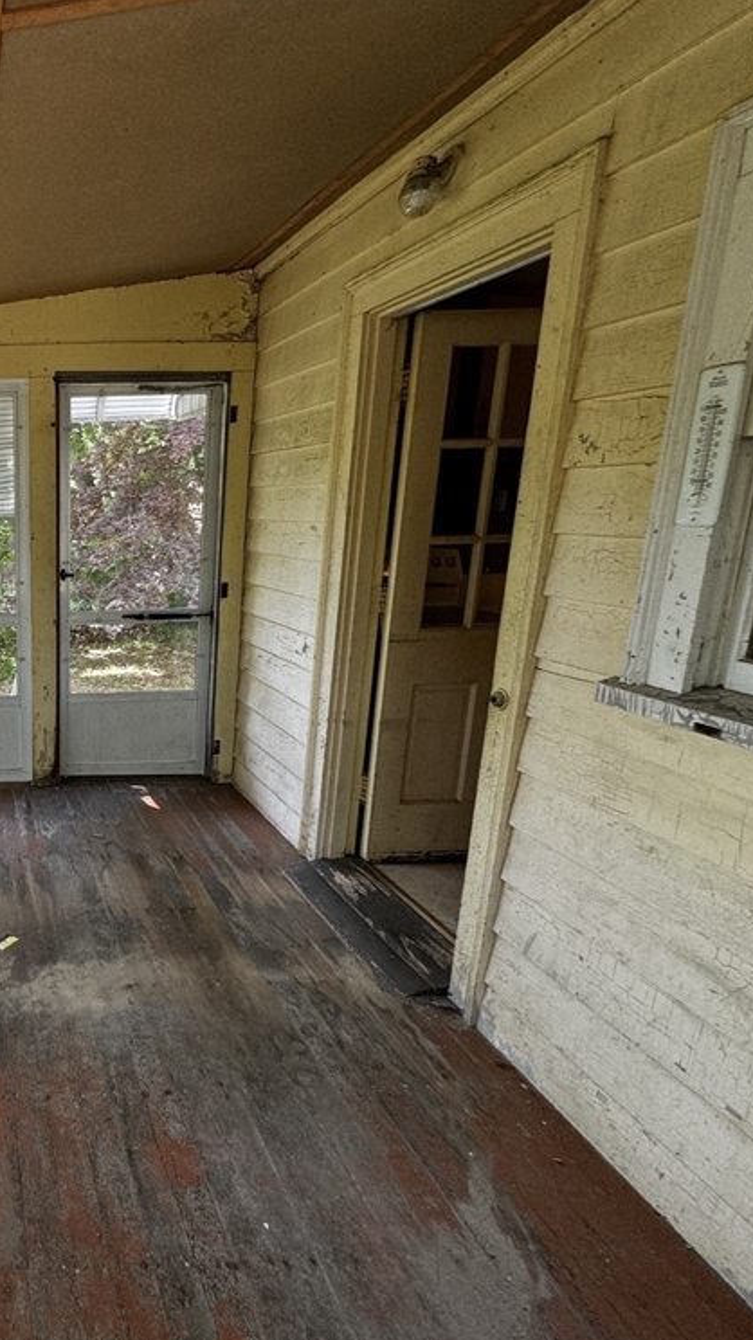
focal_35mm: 21
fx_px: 746
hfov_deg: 44.0
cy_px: 675
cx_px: -32
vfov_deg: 83.9
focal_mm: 2.22
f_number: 2.2
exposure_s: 1/99
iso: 100
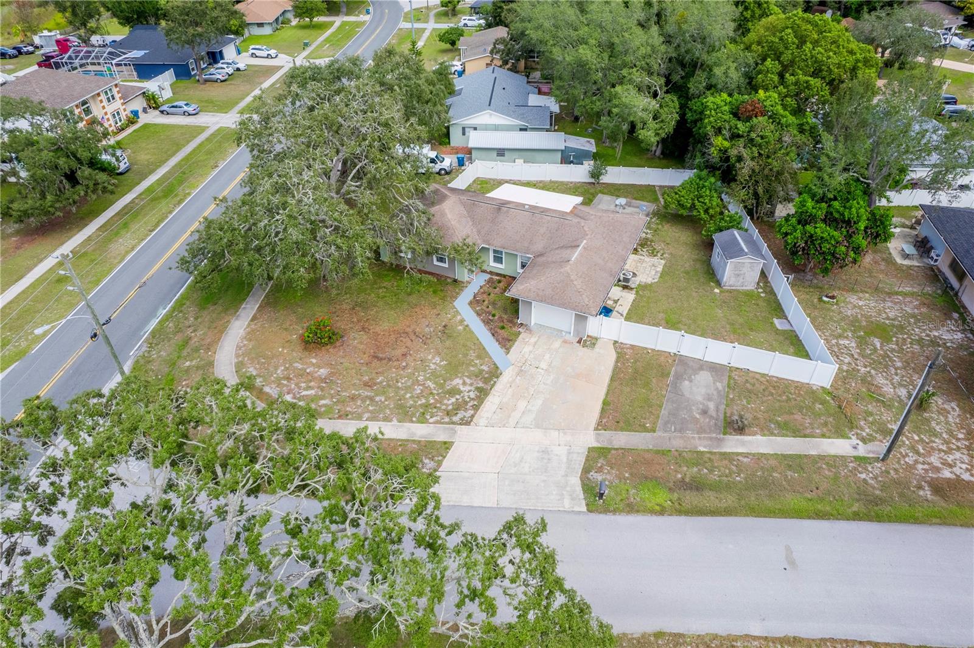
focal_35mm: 22
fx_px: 595
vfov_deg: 57.2
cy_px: 324
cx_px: 487
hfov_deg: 78.6
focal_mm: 8.38
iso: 100
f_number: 2.8
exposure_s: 1/1500
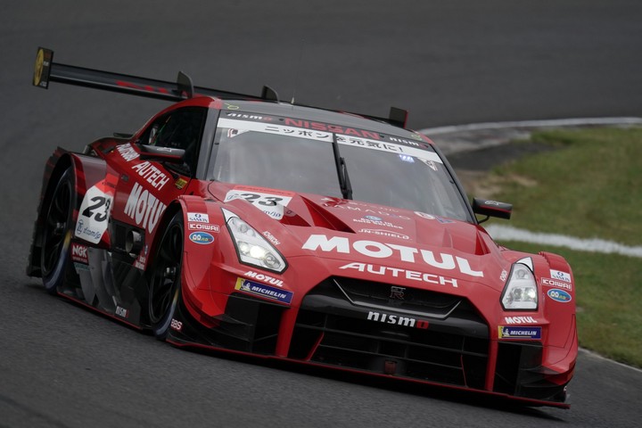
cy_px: 214
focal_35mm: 600
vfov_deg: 2.3
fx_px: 10699
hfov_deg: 3.4
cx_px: 321
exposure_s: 1/640
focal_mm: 600
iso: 200
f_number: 6.3
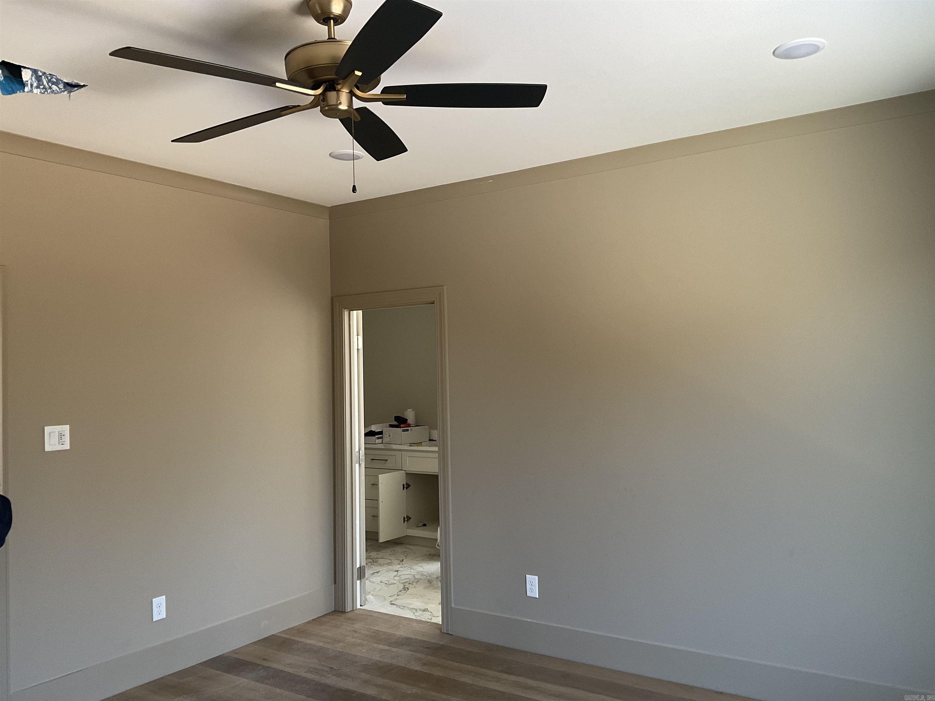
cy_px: 350
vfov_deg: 48.2
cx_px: 468
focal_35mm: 29
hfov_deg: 61.7
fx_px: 783
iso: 64
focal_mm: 3
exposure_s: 1/105
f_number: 1.8
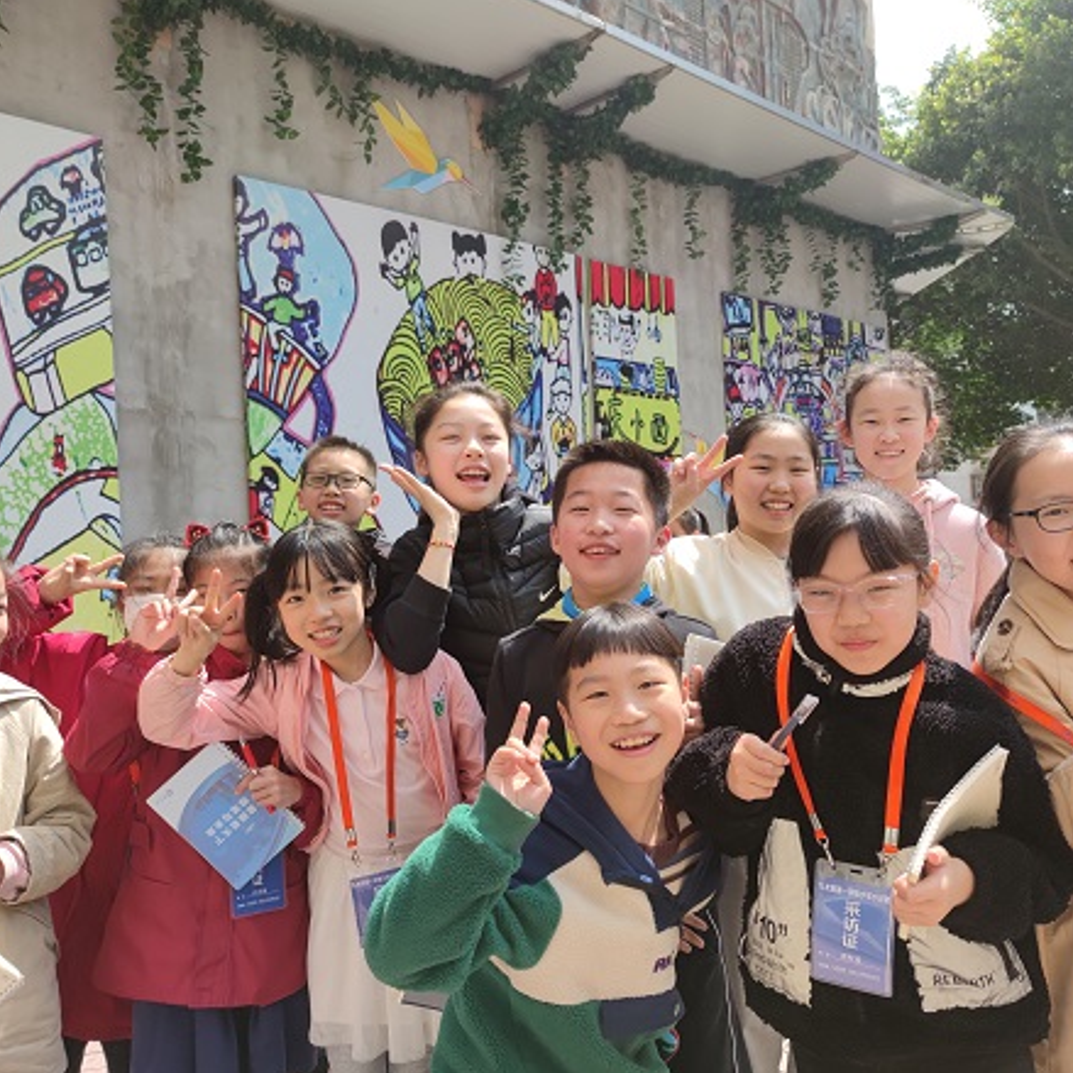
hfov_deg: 55.6
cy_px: 538
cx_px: 518
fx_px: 1017
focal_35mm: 29
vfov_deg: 55.6
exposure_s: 1/1016
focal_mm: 6.72
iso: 50
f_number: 1.69
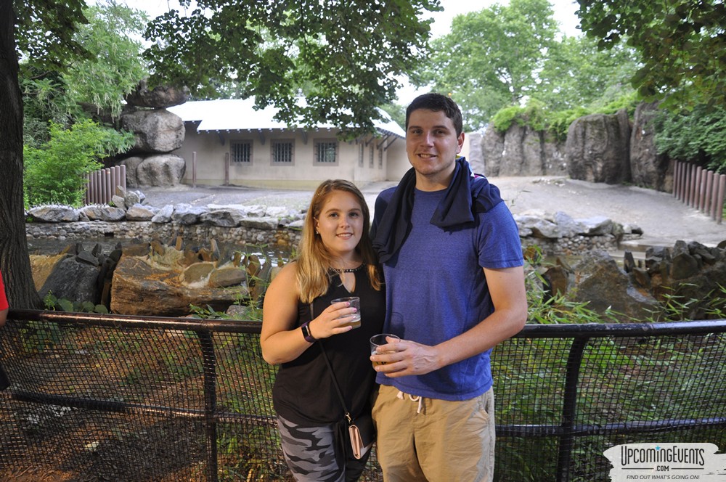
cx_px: 363
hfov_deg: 67.4
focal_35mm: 27
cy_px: 241
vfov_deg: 47.8
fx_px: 544
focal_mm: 18
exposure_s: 1/50
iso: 400
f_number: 3.5
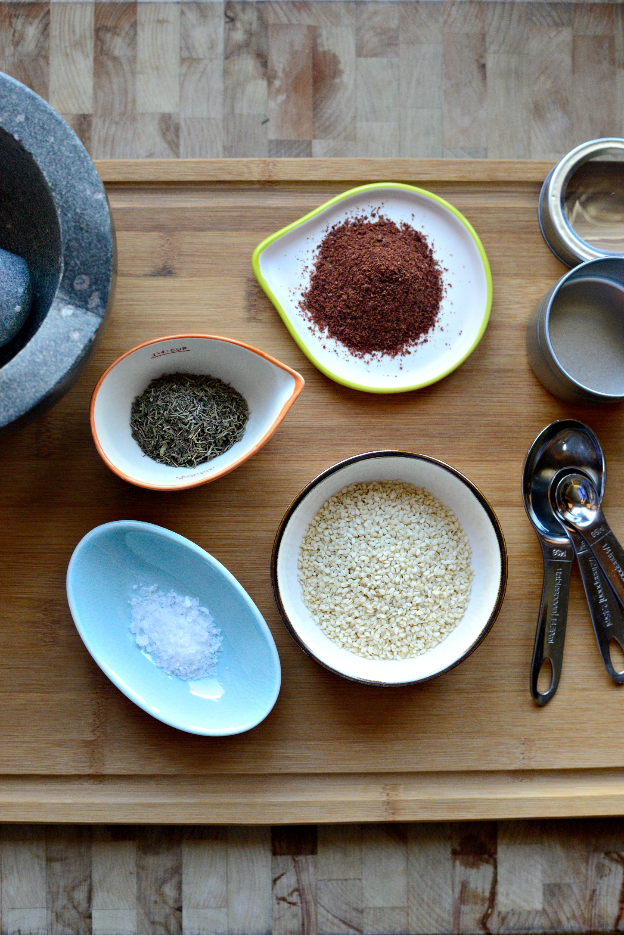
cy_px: 468
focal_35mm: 50
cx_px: 312
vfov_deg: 39.6
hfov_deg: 27.0
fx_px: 1299
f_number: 4.5
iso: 2500
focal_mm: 50
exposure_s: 1/320
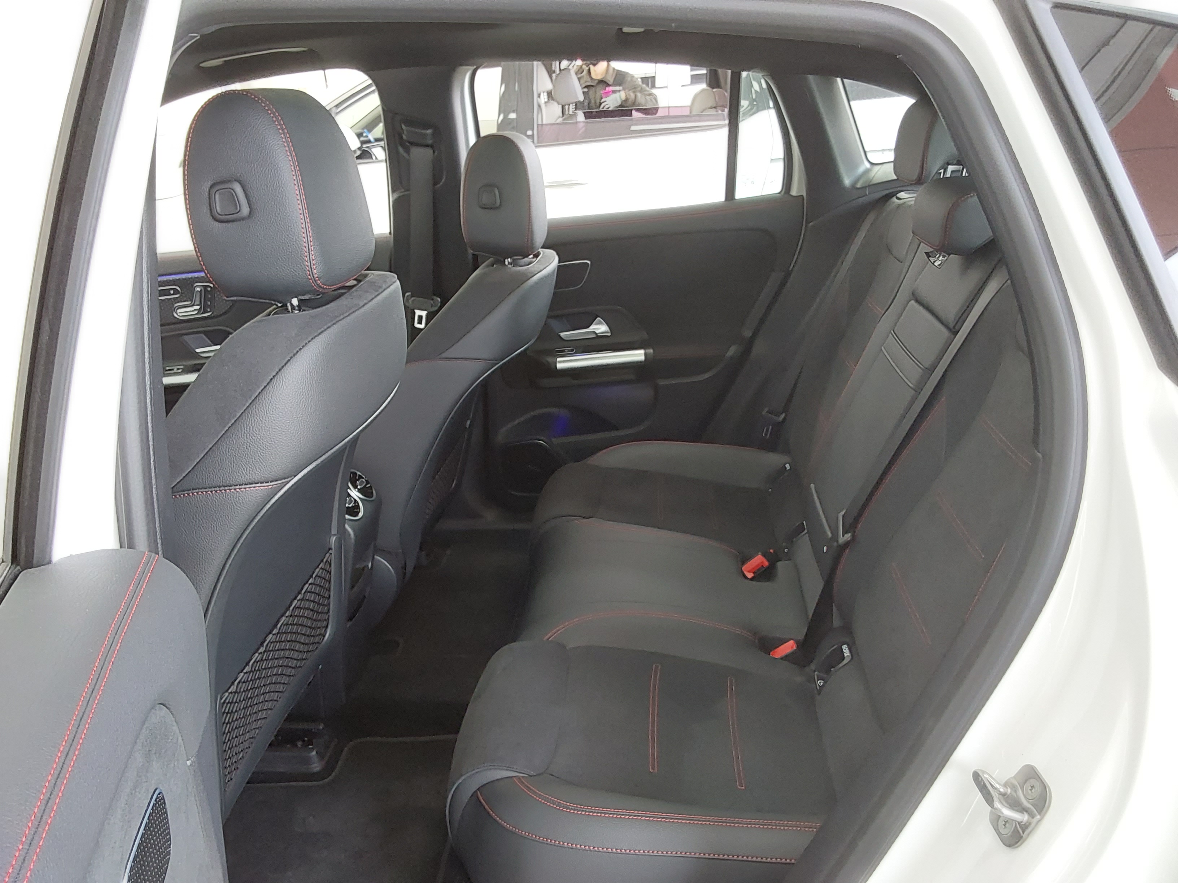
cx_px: 589
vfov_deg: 49.7
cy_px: 442
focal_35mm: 28
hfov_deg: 63.4
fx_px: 953
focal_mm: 2.91
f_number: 1.9
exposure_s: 1/60
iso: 250
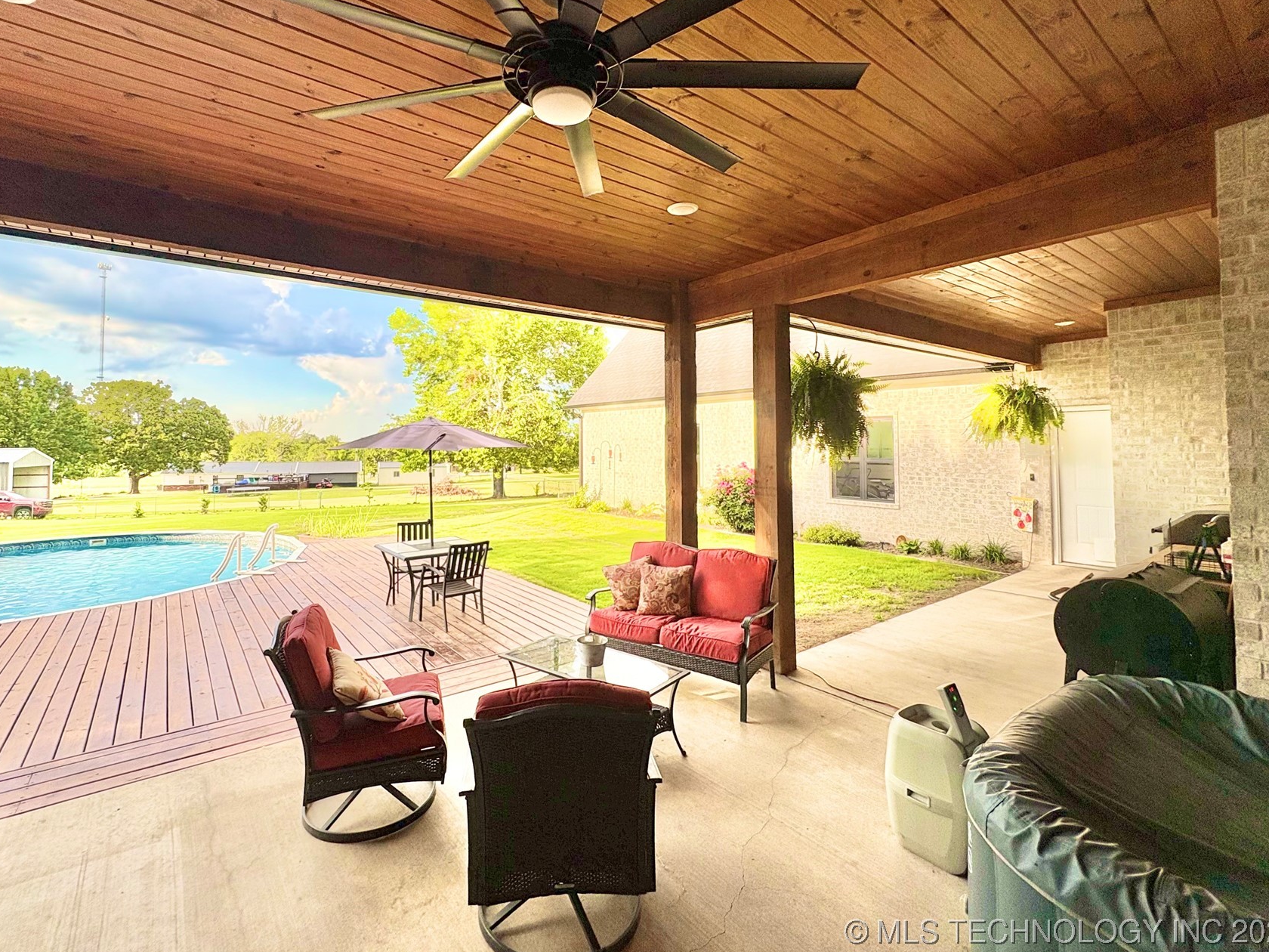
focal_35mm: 16
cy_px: 419
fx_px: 587
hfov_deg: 94.3
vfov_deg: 77.8
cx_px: 583
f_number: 2.2
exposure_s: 1/636
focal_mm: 2.22
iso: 64
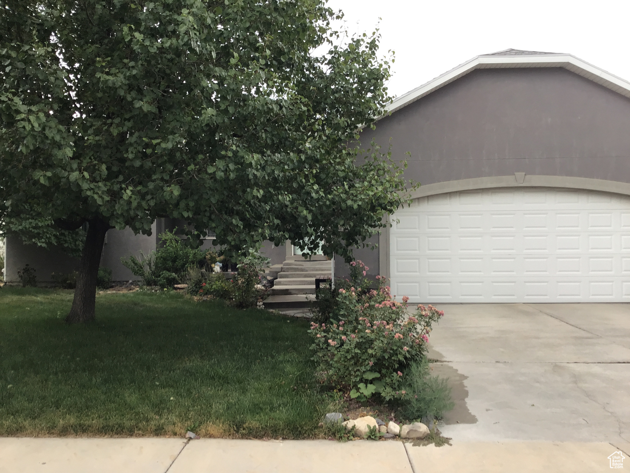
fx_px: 564
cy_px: 236
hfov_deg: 58.4
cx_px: 315
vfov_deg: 45.4
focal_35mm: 31
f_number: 2.4
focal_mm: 3.3
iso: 32
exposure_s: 1/60
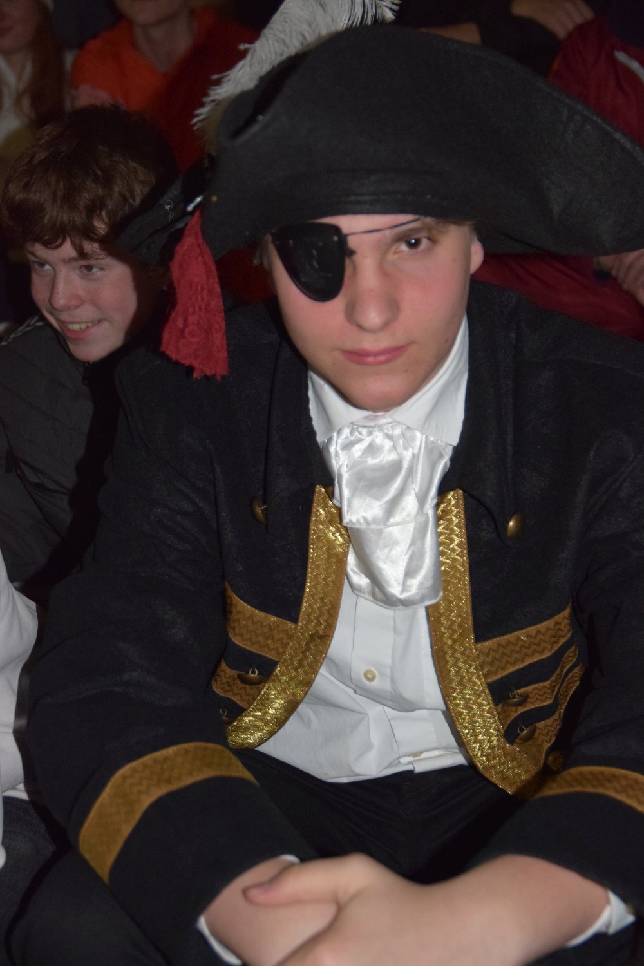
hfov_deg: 26.5
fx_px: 1368
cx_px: 322
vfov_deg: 38.9
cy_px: 483
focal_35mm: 51
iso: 1600
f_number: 3.3
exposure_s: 1/60
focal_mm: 34
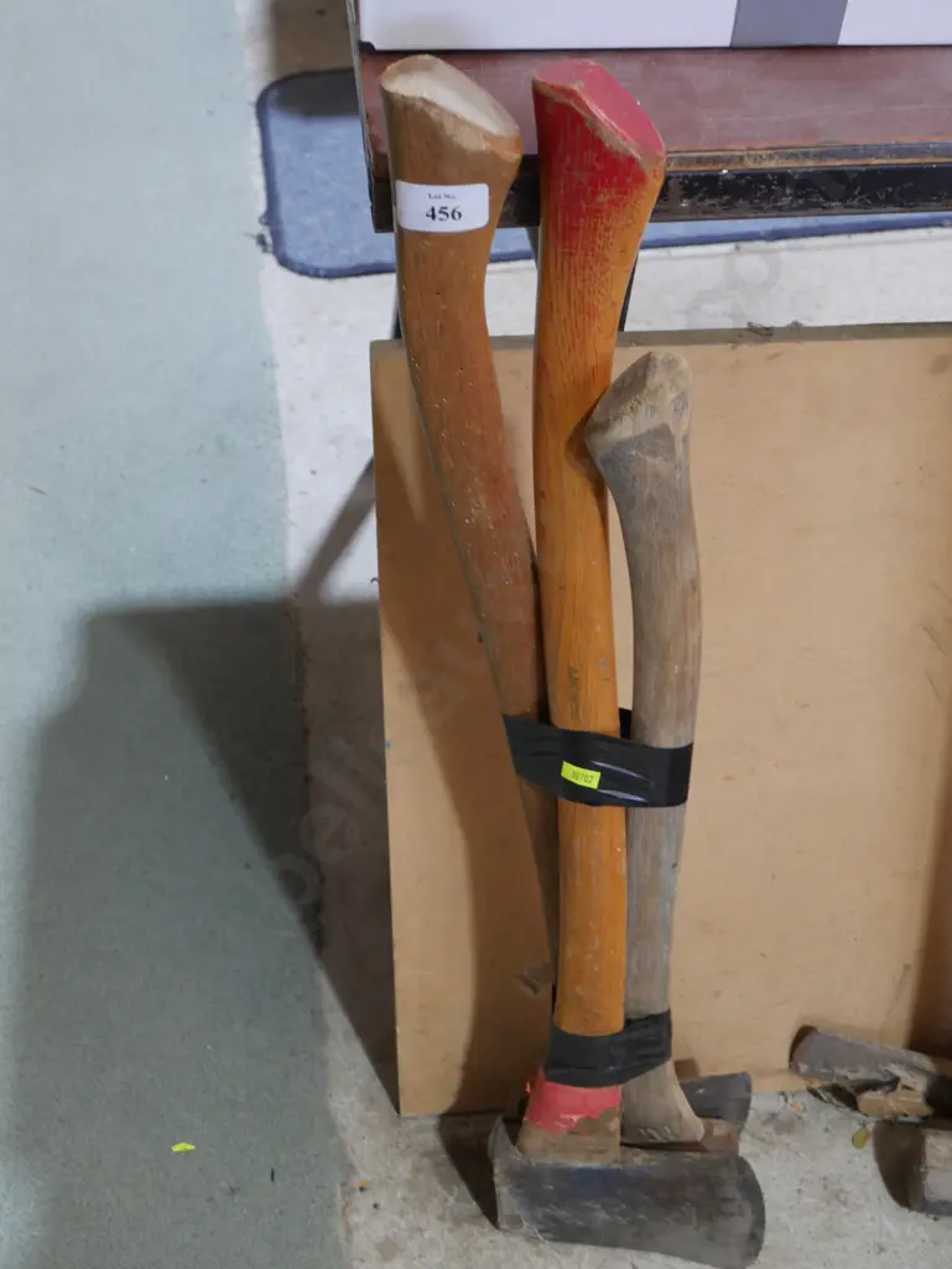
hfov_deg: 31.5
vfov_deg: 41.2
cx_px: 476
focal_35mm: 46
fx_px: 1685
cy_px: 634
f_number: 5.1
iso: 1000
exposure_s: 1/60
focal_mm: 23
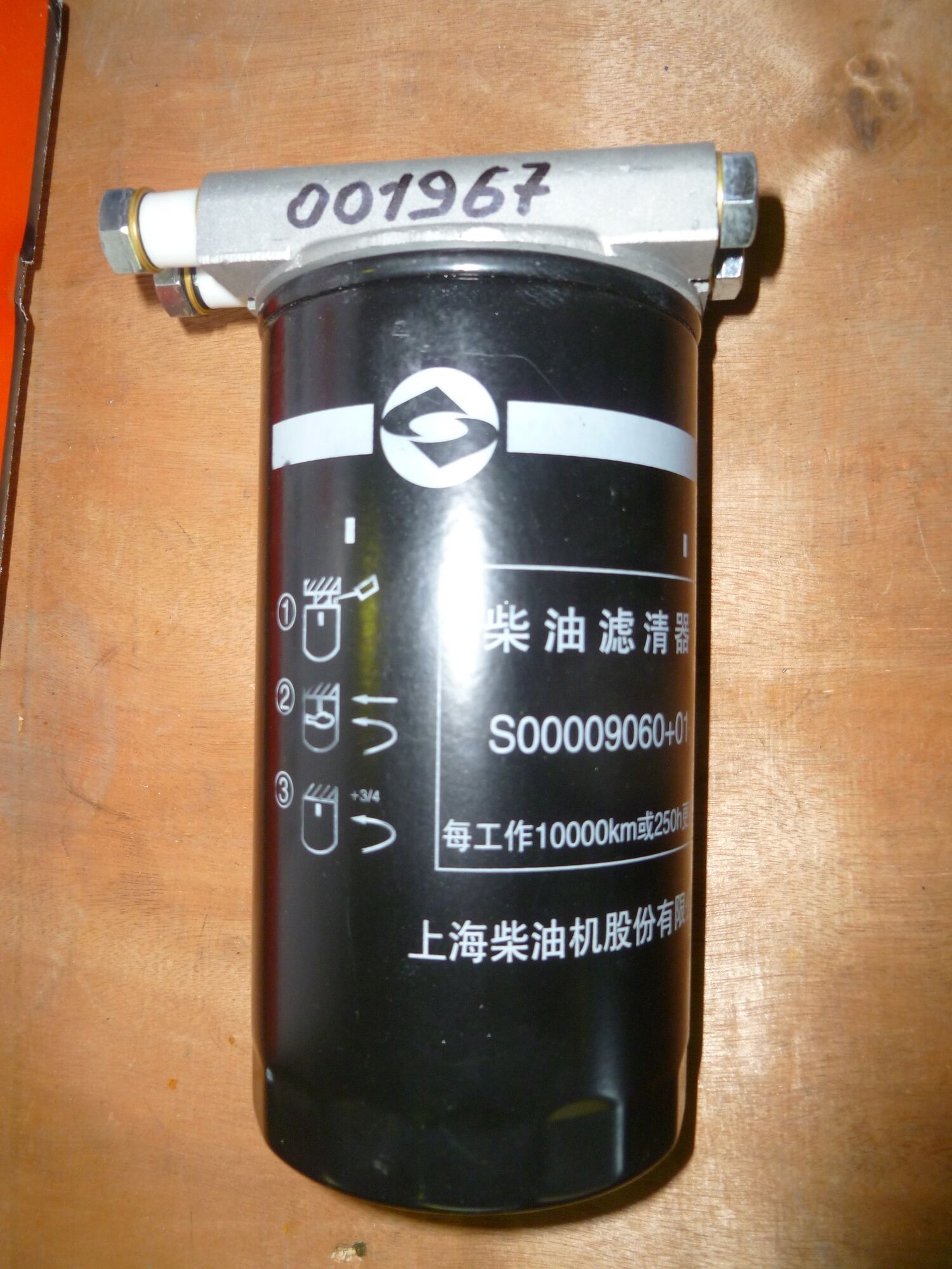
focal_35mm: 28
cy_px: 634
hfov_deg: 49.7
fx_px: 1027
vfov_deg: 63.4
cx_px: 476
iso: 160
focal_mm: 5
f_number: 3.3
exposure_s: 1/30
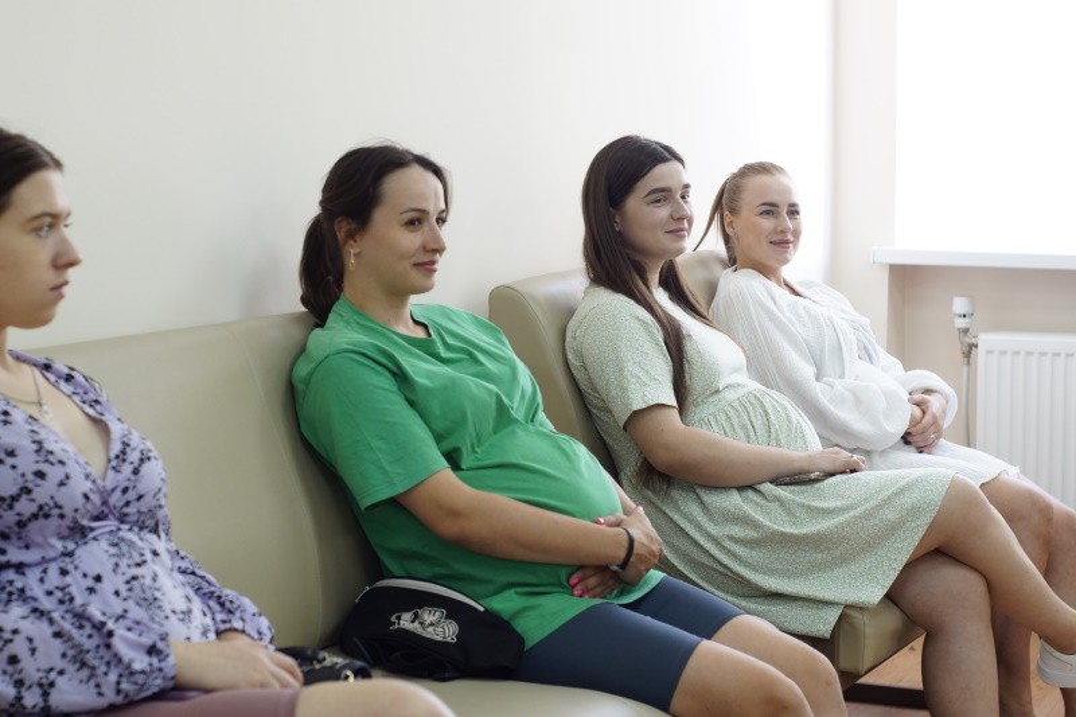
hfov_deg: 27.0
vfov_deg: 18.2
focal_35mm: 75
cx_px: 538
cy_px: 358
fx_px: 2241
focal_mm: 50
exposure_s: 1/80
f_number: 4
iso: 500
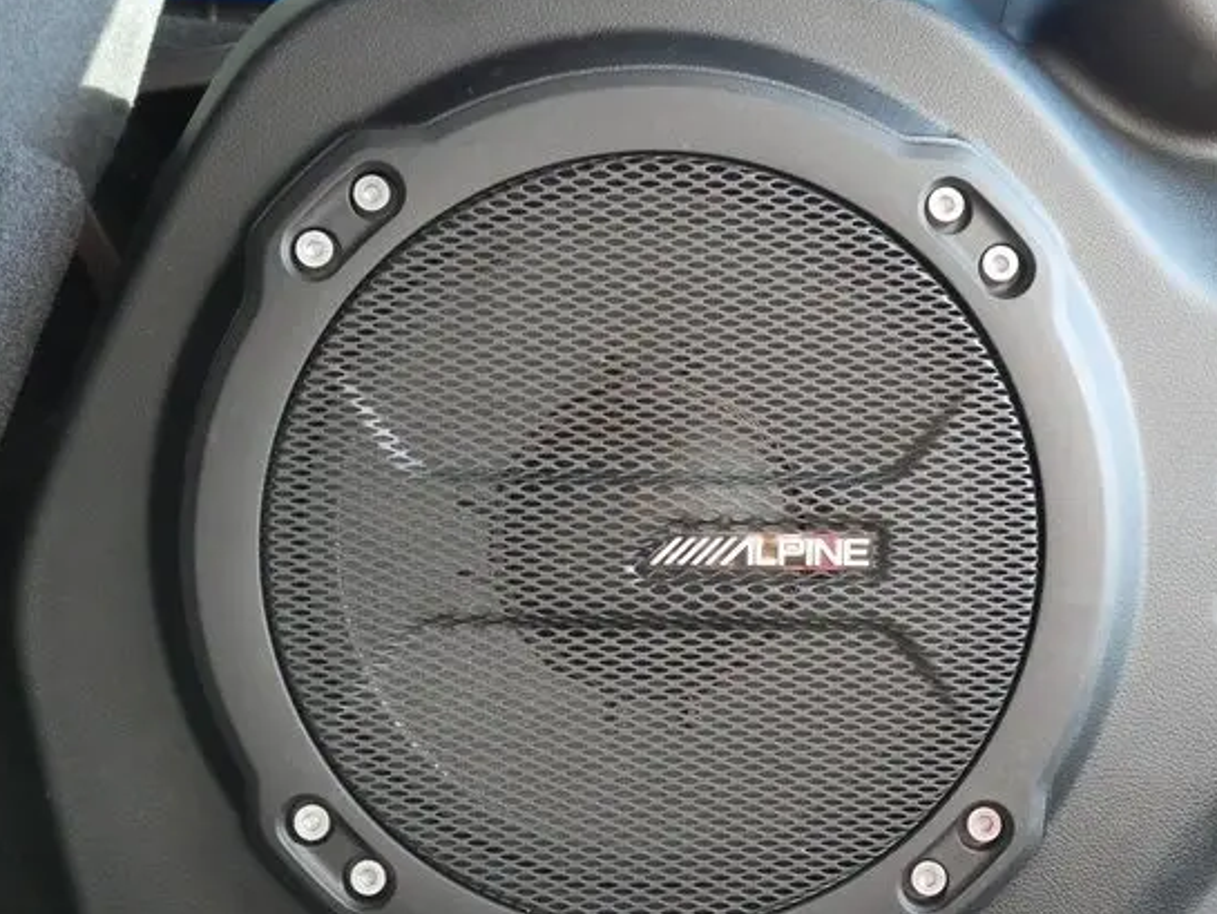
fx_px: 1653
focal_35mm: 47
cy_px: 524
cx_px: 650
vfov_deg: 30.8
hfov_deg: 40.4
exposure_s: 1/50
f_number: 10
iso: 3200
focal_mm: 20
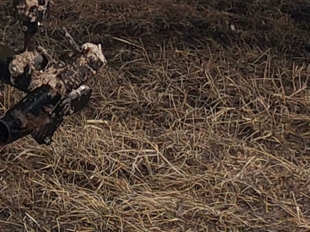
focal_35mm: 200
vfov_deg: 7.0
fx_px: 1791
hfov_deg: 9.5
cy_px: -304
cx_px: -205
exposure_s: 1/120
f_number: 1.8
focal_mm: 4
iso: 25
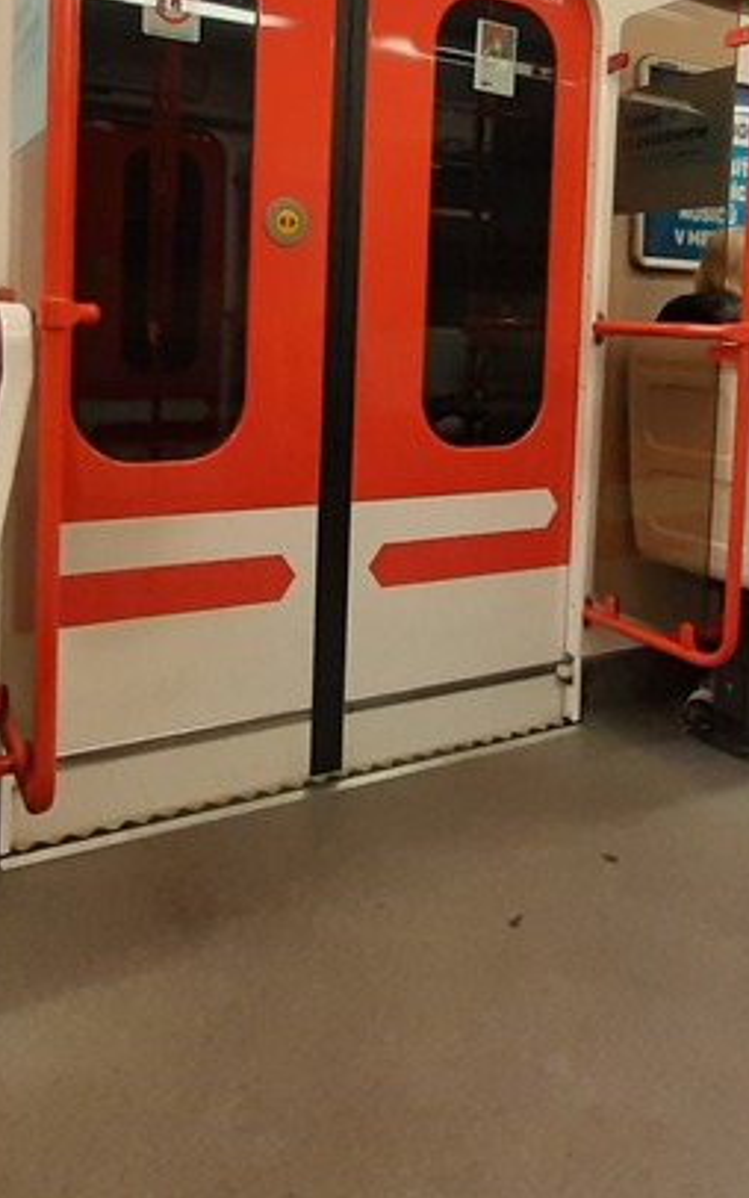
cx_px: 392
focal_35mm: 29
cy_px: 379
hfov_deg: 43.2
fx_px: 946
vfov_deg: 62.7
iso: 250
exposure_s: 1/50
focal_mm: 1.42
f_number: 2.2
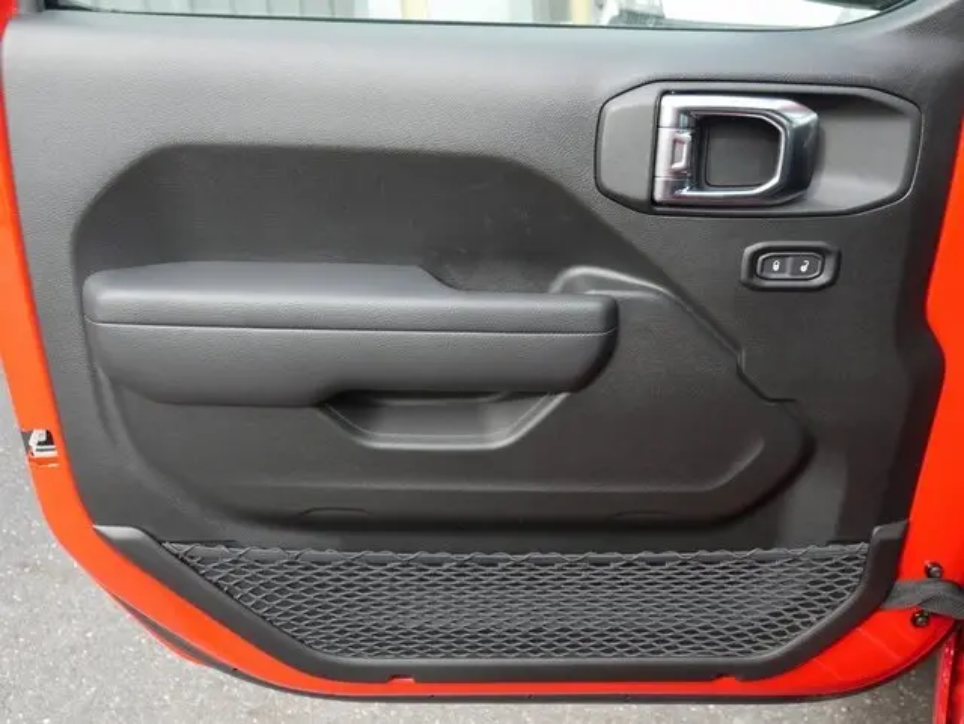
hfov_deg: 53.9
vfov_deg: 41.8
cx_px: 482
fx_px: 948
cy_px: 362
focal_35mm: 34
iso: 200
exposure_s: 1/80
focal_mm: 17
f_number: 5
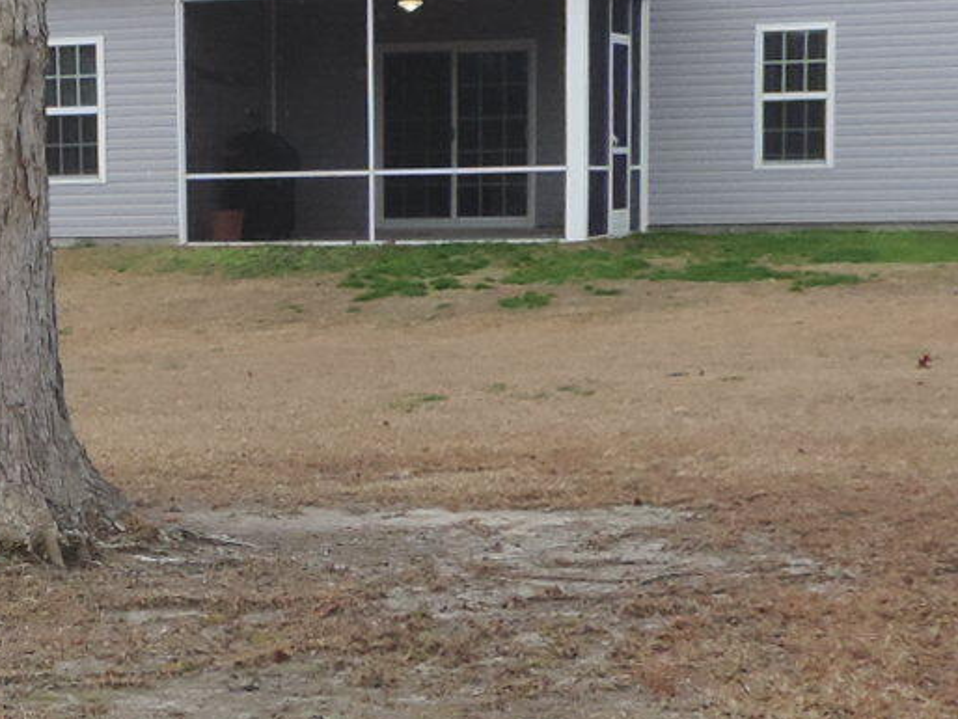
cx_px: 6
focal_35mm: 106
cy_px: 559
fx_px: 2935
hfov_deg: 18.1
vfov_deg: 13.9
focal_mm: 4.3
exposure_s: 1/400
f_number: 3
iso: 160
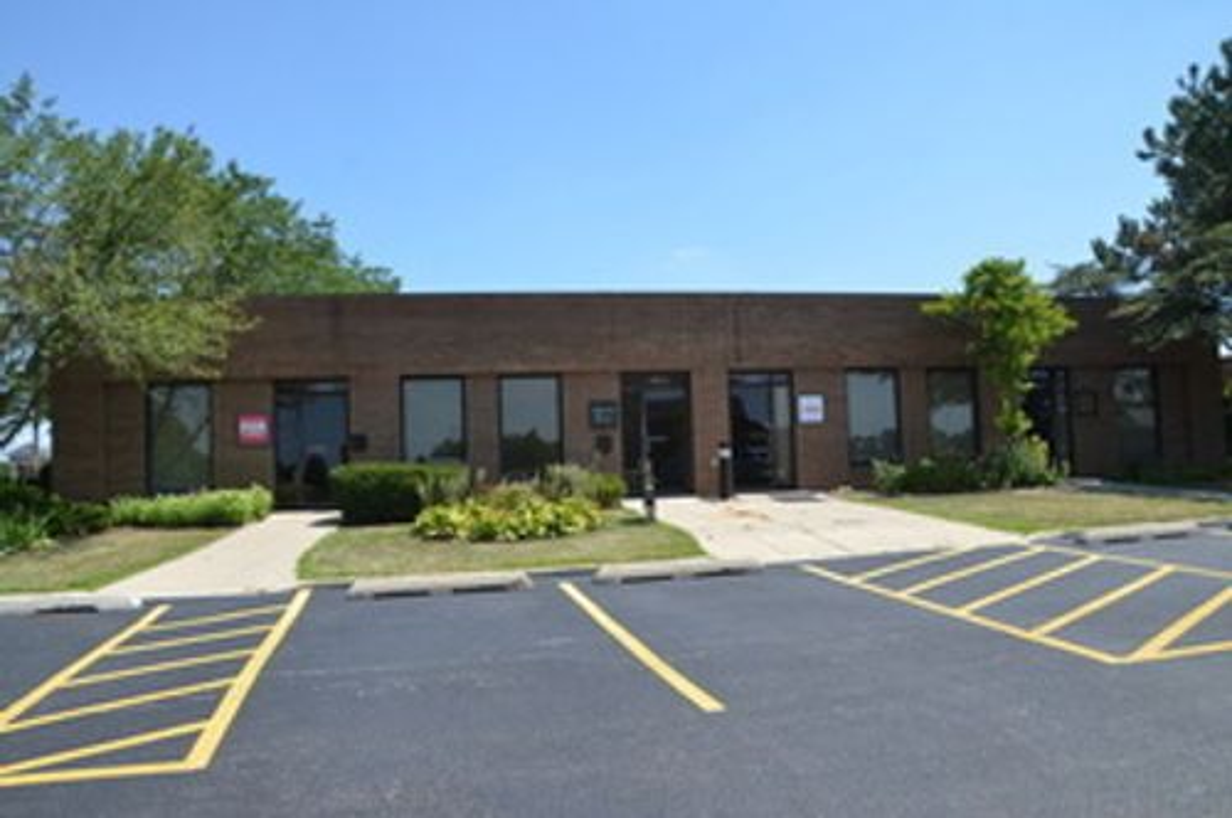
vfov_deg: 47.8
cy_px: 409
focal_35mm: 27
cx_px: 616
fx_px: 923
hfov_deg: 67.4
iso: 140
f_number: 8
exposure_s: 1/250
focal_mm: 18
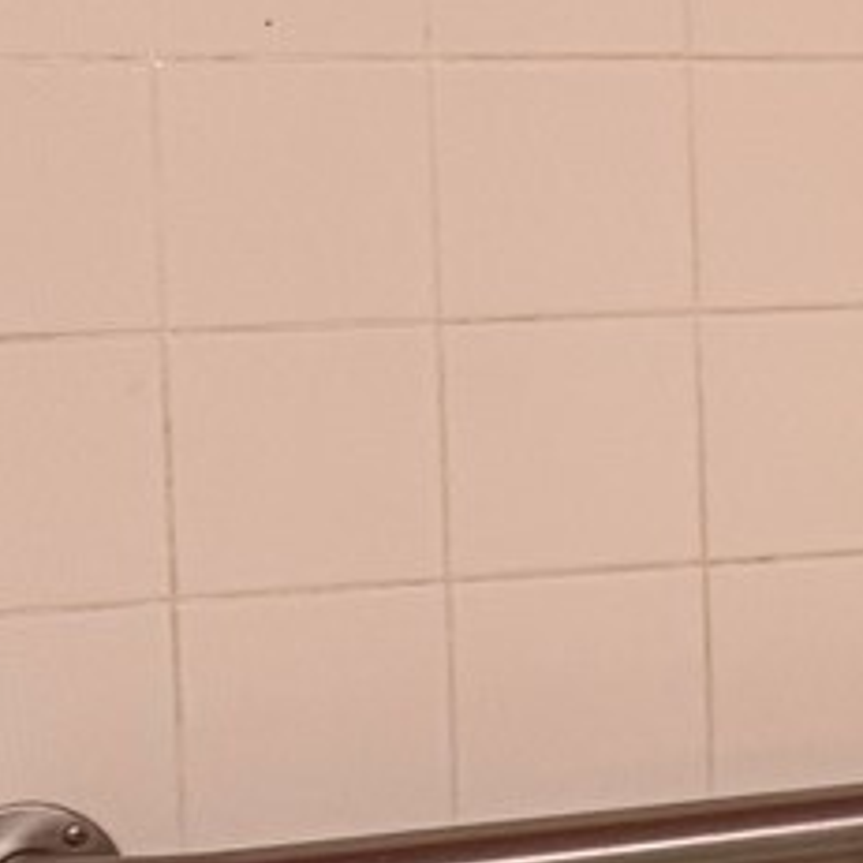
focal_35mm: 176
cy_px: 523
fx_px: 4964
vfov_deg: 9.9
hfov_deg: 8.8
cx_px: 2268
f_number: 1.78
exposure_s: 1/60
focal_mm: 6.76
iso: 160
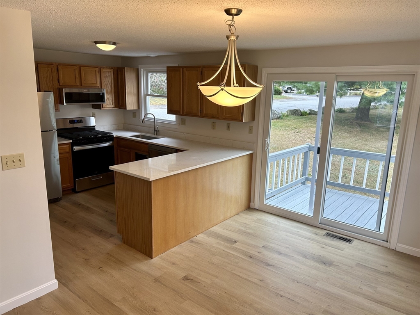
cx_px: 210
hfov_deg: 67.3
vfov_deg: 53.1
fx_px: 315
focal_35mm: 26
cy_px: 158
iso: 64
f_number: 1.5
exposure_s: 1/120
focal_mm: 5.7
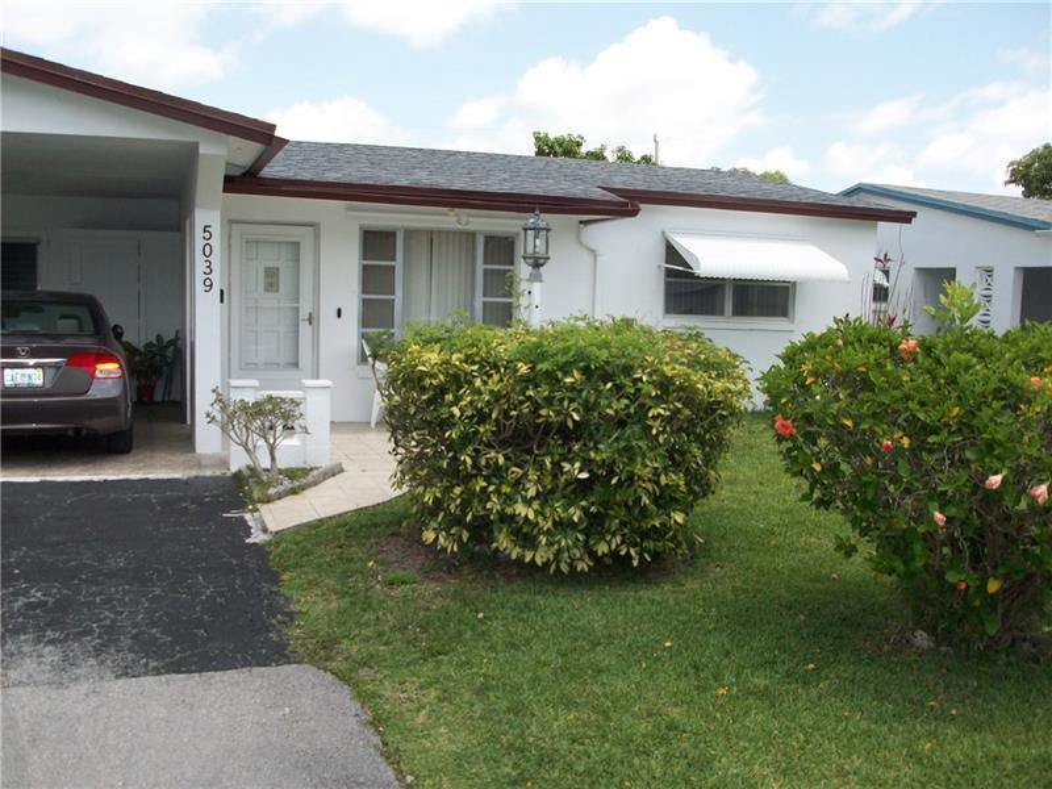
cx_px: 526
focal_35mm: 34
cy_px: 394
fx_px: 1033
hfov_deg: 54.0
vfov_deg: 41.8
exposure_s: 1/678
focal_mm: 5.7
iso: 64
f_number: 2.8
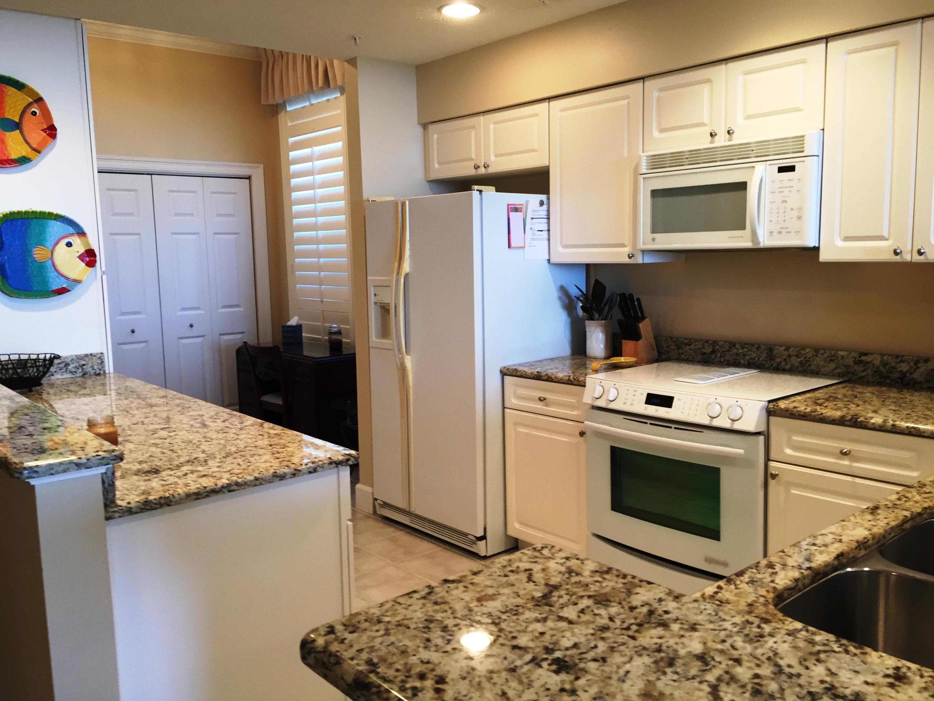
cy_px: 350
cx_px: 467
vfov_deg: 48.2
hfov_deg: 61.7
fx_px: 782
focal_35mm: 29
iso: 64
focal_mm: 4.15
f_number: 2.2
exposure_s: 1/30
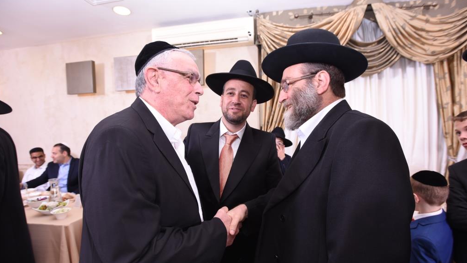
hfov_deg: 92.7
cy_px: 138
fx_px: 223
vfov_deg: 61.0
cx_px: 233
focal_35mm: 18
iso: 400
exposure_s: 1/100
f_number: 5
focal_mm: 17
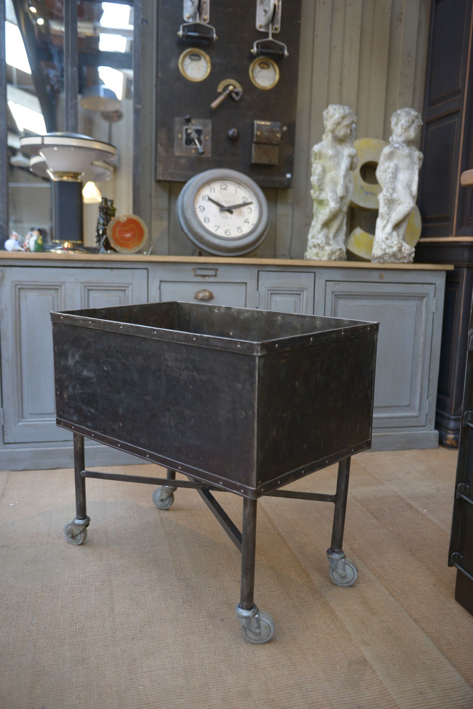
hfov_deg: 41.1
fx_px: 630
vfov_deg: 58.7
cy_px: 354
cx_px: 236
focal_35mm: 32
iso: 400
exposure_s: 1/50
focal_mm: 32
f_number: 3.2
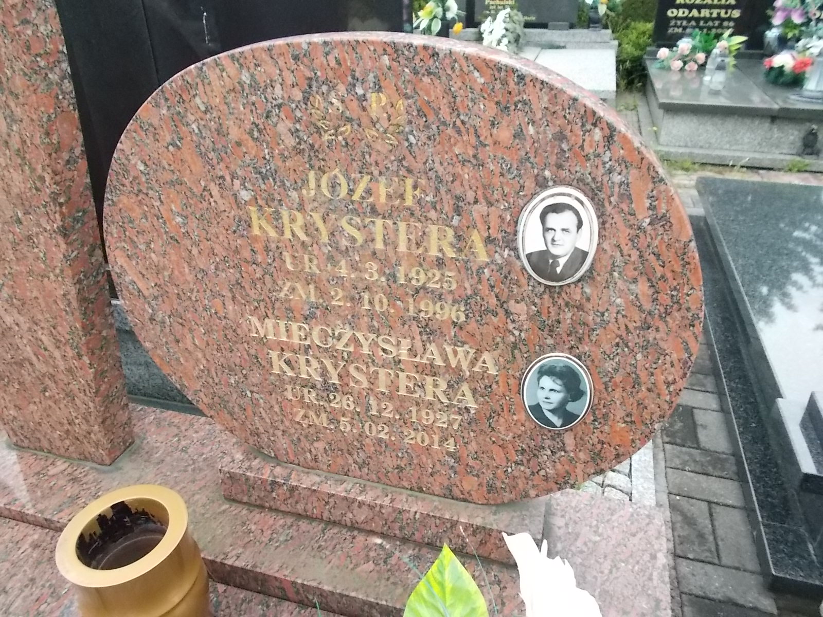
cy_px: 308
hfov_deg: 67.3
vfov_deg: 53.1
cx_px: 412
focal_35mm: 26
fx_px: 618
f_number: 8
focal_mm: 4.6
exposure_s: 1/200
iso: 400
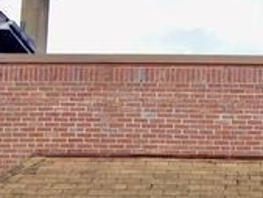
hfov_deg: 30.7
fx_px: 449
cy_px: 270
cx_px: 254
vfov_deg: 21.9
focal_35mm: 59
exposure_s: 1/500
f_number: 1.8
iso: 100
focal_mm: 4.4
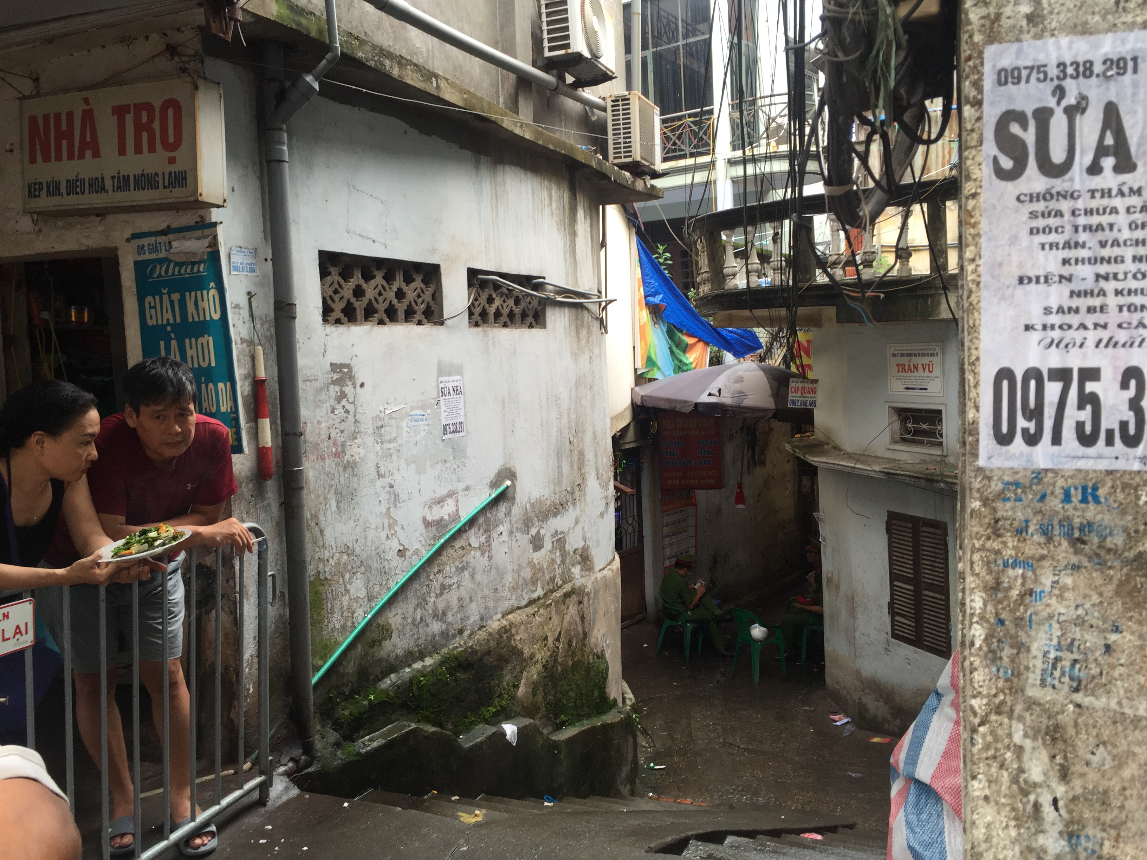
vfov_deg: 48.2
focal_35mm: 29
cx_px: 574
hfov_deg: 61.7
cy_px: 430
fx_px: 961
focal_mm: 4.15
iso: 40
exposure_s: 1/100
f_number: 2.2
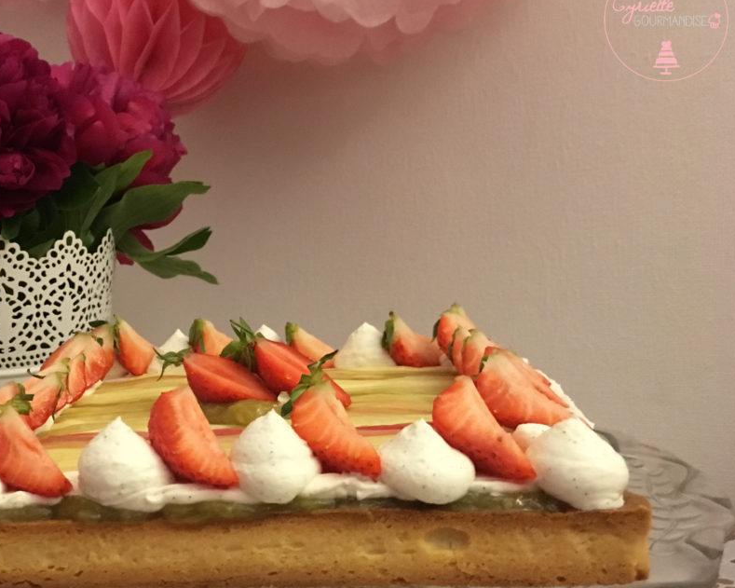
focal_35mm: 42
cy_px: 341
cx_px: 203
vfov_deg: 35.6
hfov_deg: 42.7
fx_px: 914
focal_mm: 4.15
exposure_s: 1/17
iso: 400
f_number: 2.2
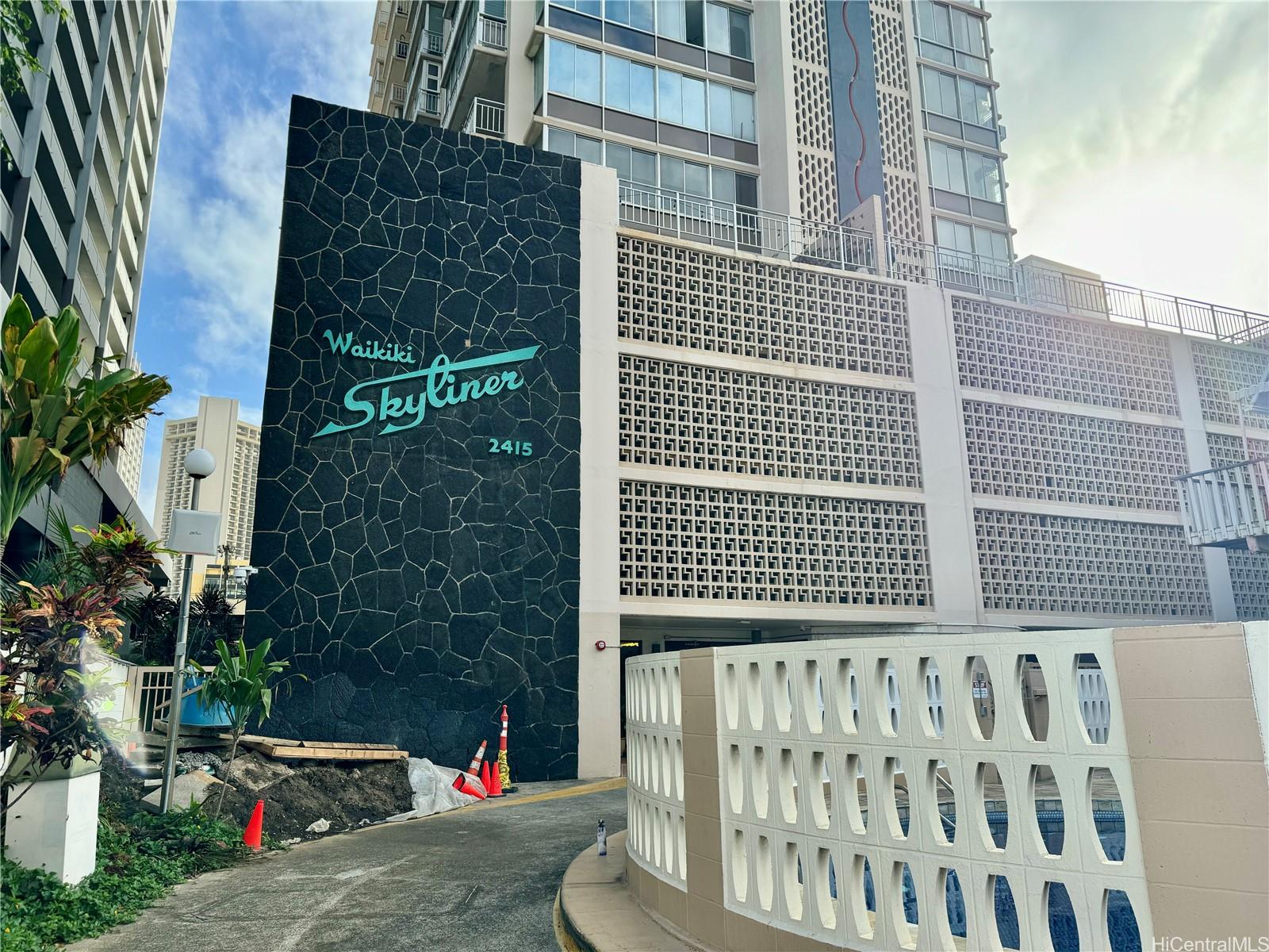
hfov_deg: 71.6
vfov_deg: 56.8
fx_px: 880
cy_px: 476
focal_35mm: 24
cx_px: 634
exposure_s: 1/2105
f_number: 1.78
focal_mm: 6.76
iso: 80
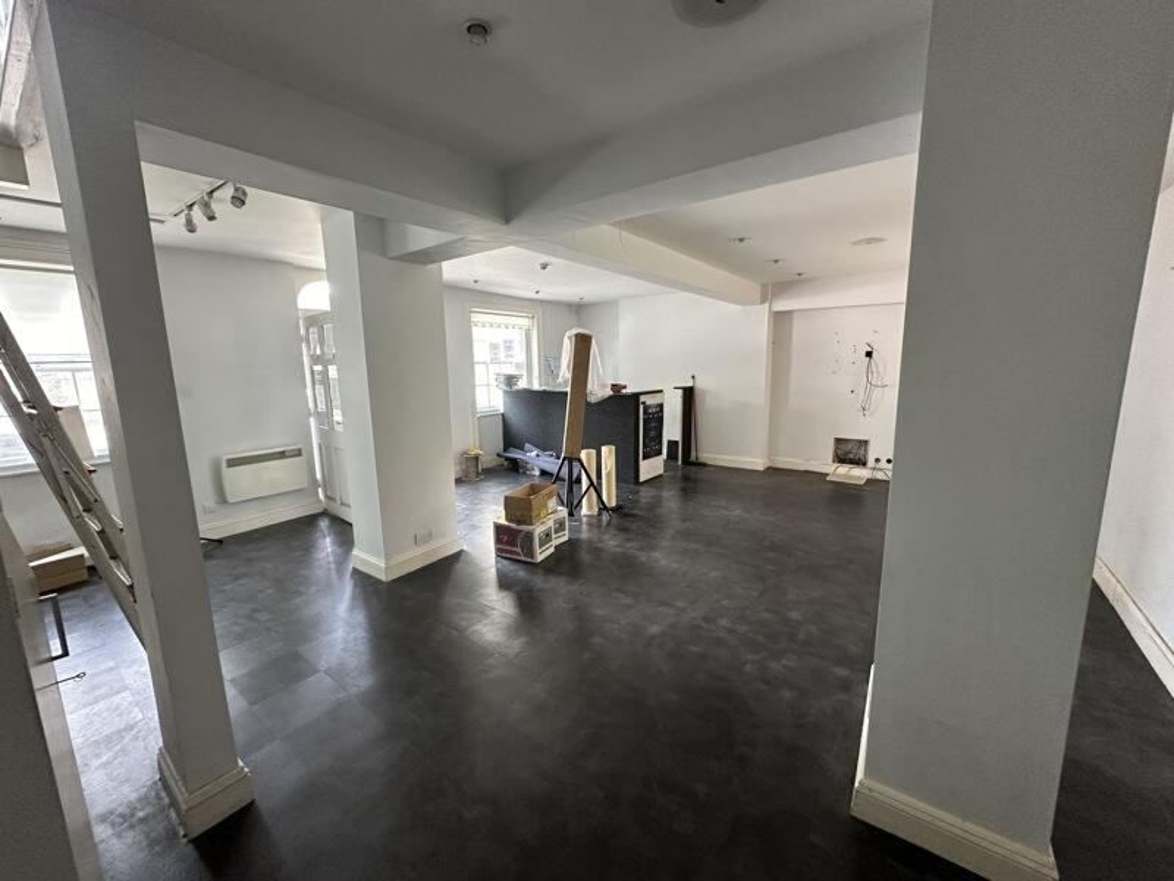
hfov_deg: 102.1
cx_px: 587
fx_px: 475
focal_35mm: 14
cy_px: 440
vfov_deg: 85.7
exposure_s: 1/99
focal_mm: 2.22
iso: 200
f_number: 2.2
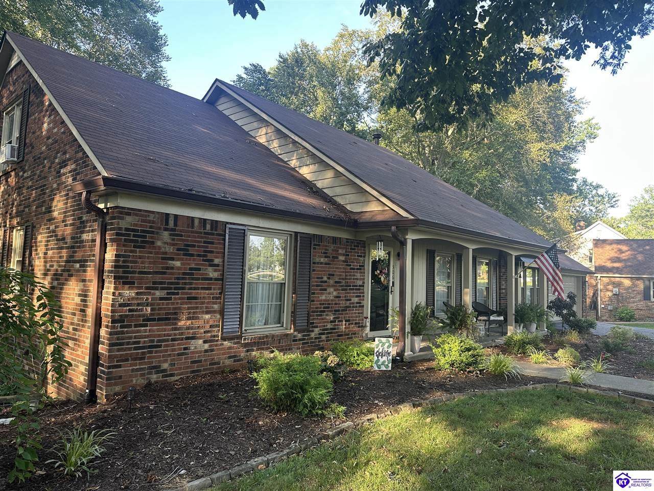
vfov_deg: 56.8
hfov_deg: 71.6
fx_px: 453
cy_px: 246
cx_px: 327
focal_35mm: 24
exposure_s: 1/160
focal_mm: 6.86
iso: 80
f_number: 1.78
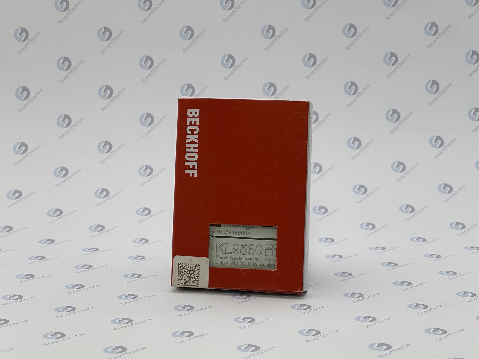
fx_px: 1065
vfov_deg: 19.1
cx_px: 240
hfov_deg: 25.3
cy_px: 180
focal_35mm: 77
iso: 32
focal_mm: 9
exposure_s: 1/180
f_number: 2.8
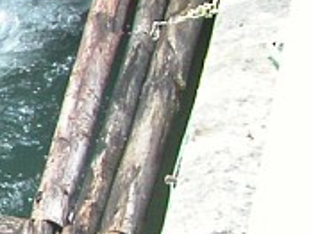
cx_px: -395
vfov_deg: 7.4
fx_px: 1808
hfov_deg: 9.0
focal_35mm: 201
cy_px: 129
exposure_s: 1/59.4
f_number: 2.8
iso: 200
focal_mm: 8.9
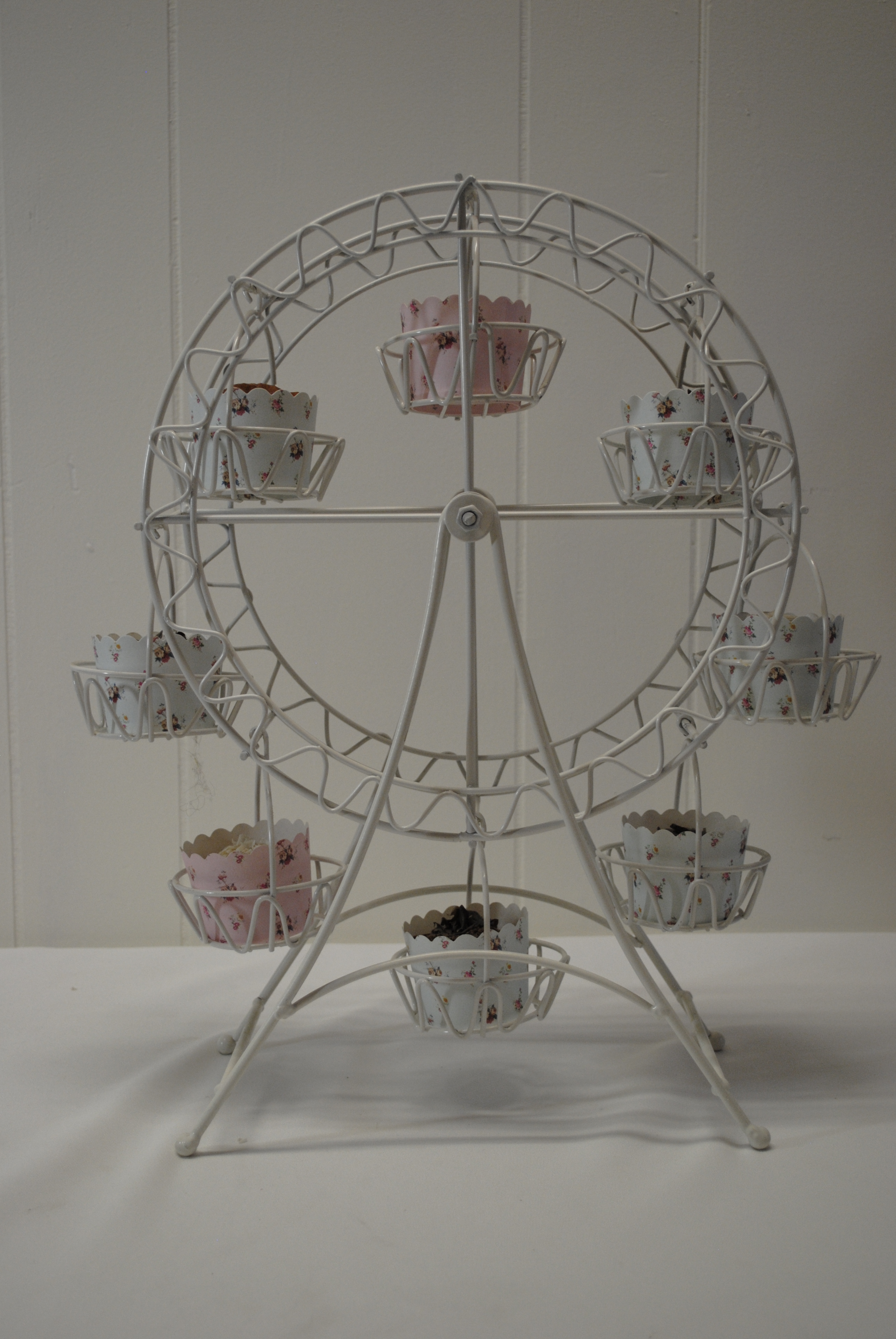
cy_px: 670
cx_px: 448
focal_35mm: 48
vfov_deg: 41.1
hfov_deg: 28.2
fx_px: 1787
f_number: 4.8
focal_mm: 32
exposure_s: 1/80
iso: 400
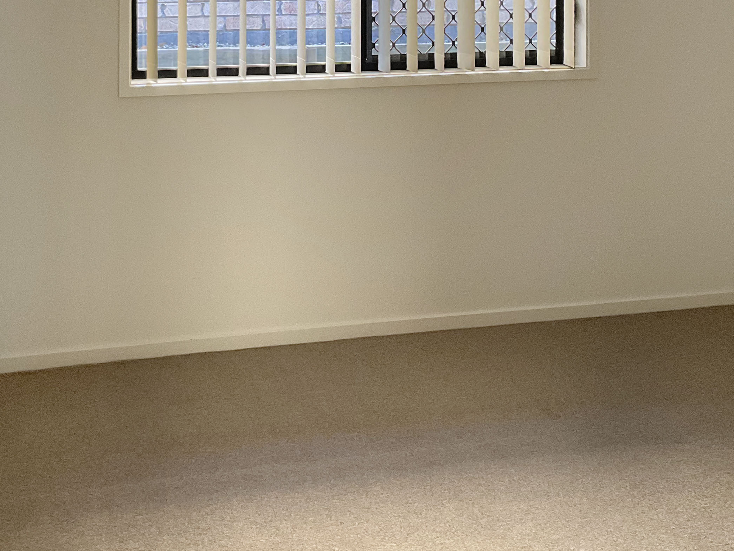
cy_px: 25
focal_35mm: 56
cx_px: 315
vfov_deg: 25.1
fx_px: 1187
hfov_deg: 34.3
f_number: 1.8
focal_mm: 3
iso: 64
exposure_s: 1/98
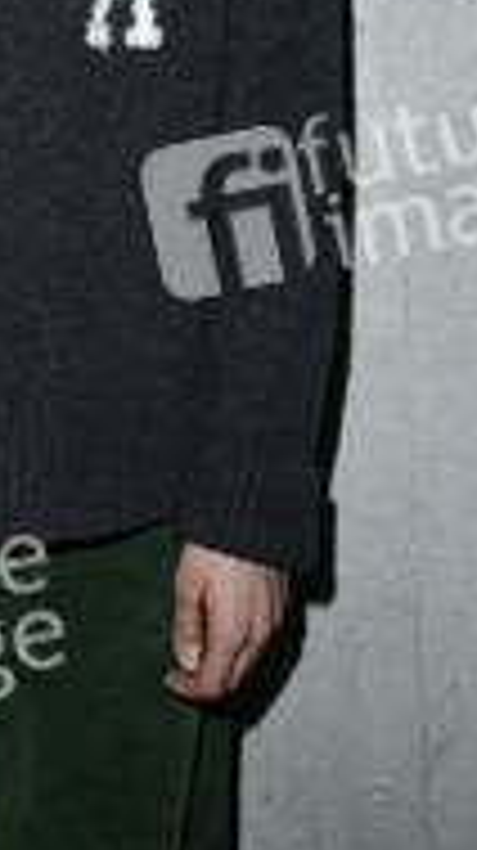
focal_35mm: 111
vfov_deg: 18.7
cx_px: -36
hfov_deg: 10.8
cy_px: -31
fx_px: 2501
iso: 640
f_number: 5.6
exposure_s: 1/160
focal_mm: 50
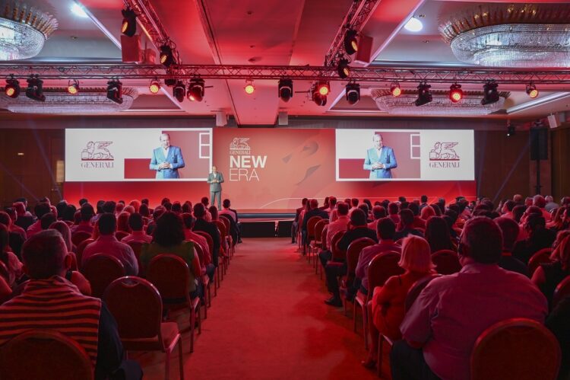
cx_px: 285
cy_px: 190
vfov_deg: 49.5
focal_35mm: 26
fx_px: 411
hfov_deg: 69.4
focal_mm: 26
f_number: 4.5
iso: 1600
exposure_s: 1/80
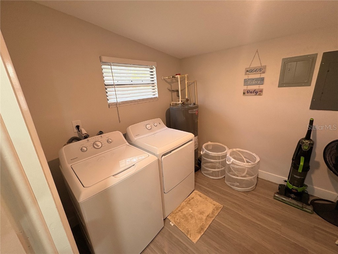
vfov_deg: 85.7
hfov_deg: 102.1
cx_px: 169
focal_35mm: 14
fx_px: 137
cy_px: 127
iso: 250
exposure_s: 1/60
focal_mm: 2.22
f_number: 2.2
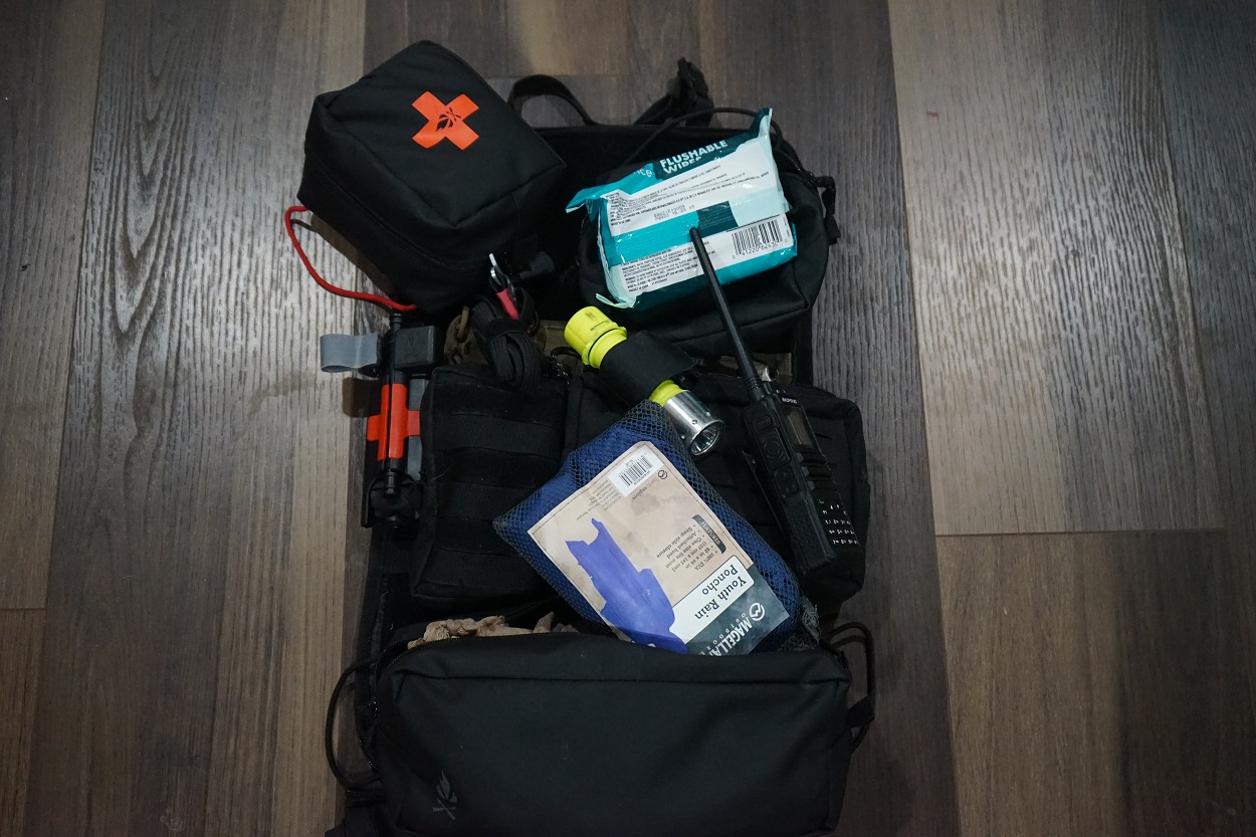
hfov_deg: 43.6
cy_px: 418
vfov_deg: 29.9
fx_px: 1570
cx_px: 628
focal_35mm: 45
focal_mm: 45
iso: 6400
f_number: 4.5
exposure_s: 1/160
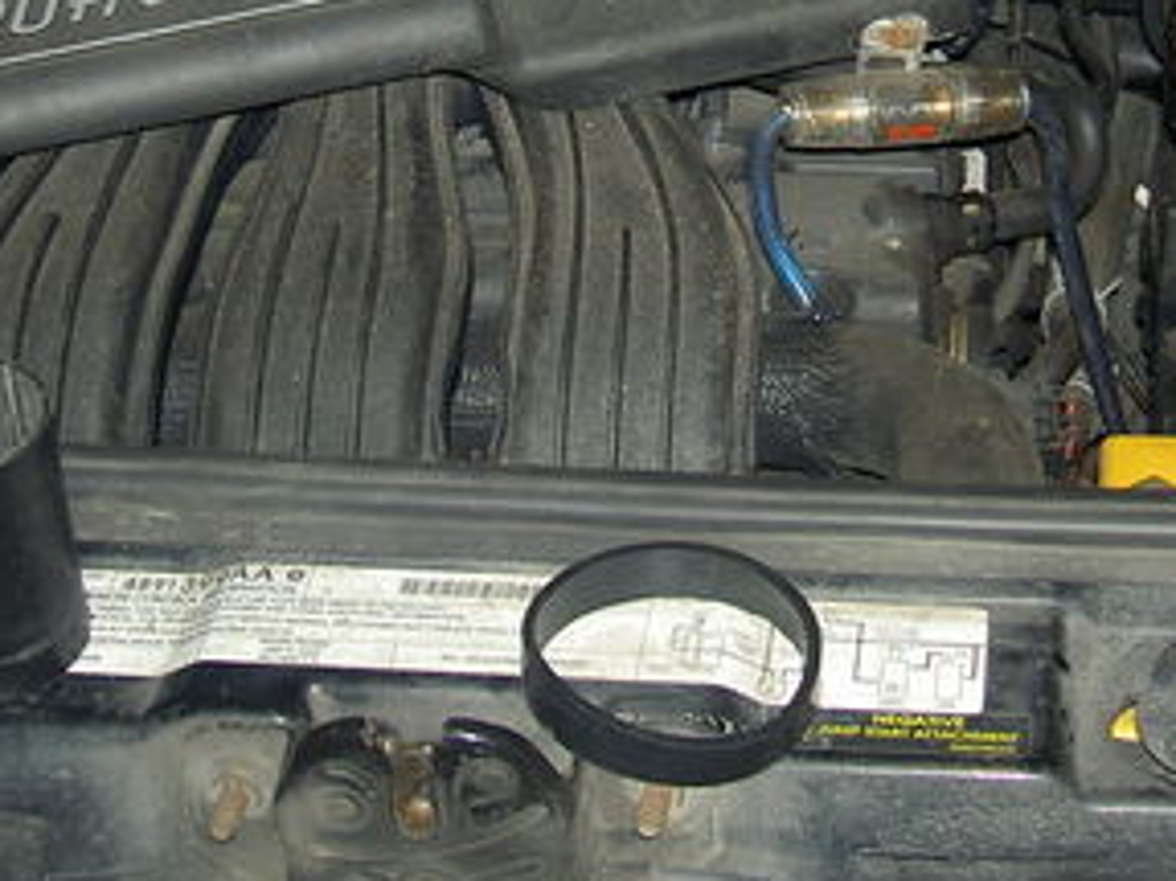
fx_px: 2954
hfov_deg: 22.4
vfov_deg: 16.7
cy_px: 53
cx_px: 836
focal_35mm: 87
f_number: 2.8
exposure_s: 1/125
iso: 100
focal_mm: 8
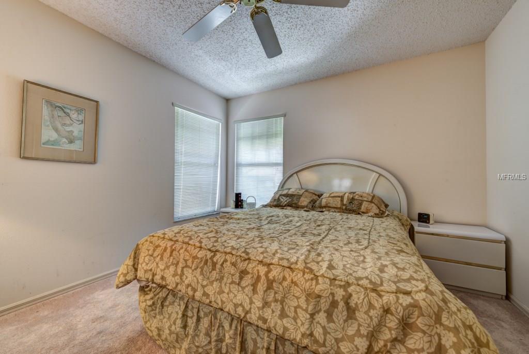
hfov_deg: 104.2
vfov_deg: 81.3
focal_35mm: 14
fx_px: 206
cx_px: 264
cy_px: 177
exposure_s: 1/2
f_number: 8
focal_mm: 14
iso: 100
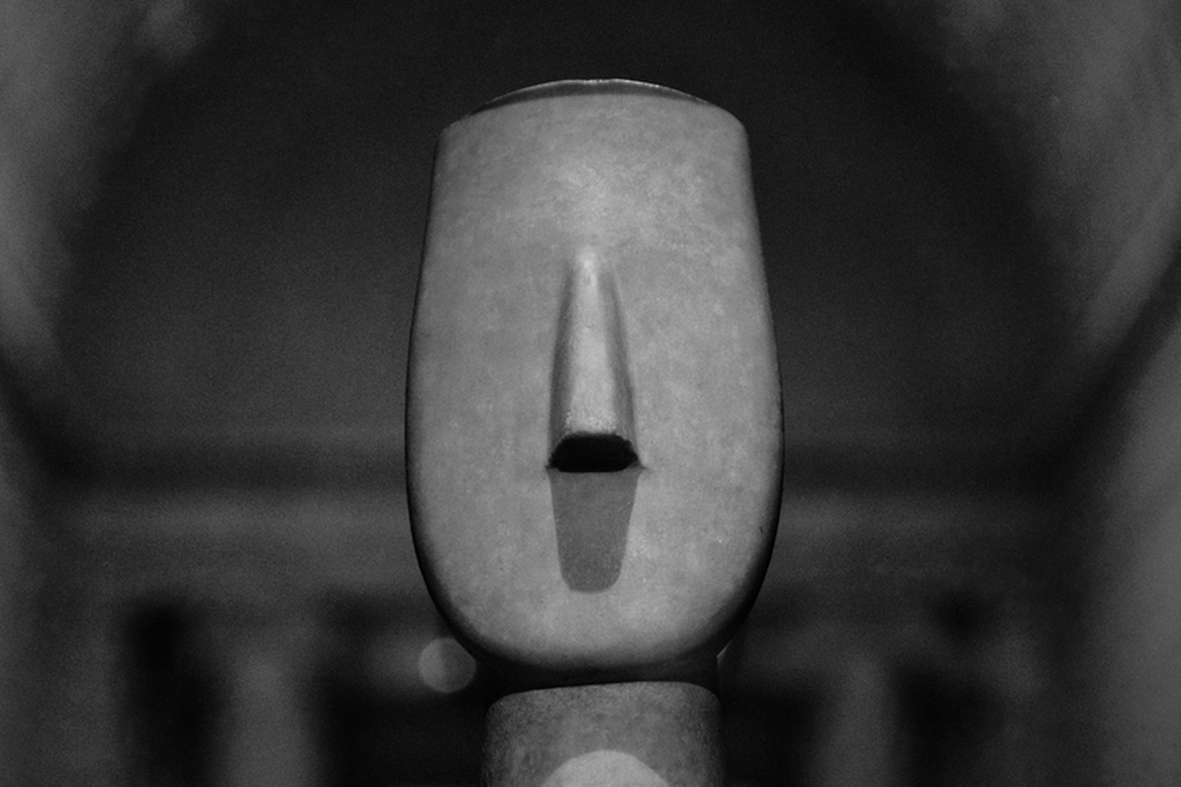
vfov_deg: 7.0
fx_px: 6397
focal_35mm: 195
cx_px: 590
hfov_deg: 10.5
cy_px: 394
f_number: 5.6
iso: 8000
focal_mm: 130
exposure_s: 1/400
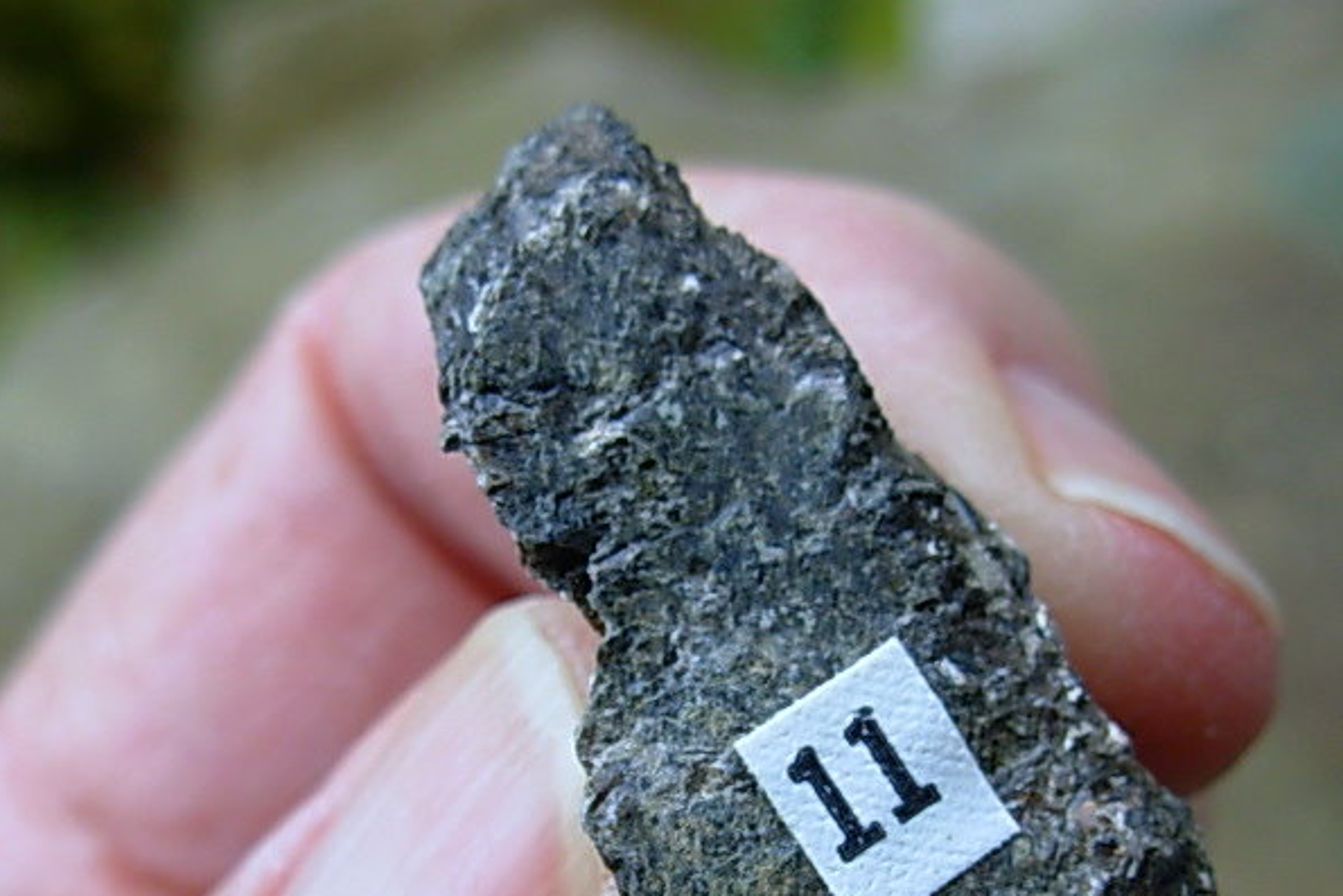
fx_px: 2537
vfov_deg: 19.9
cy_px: 677
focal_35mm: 68
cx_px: 747
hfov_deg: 29.6
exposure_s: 1/114
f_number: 2.9
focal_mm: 6.3
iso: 50
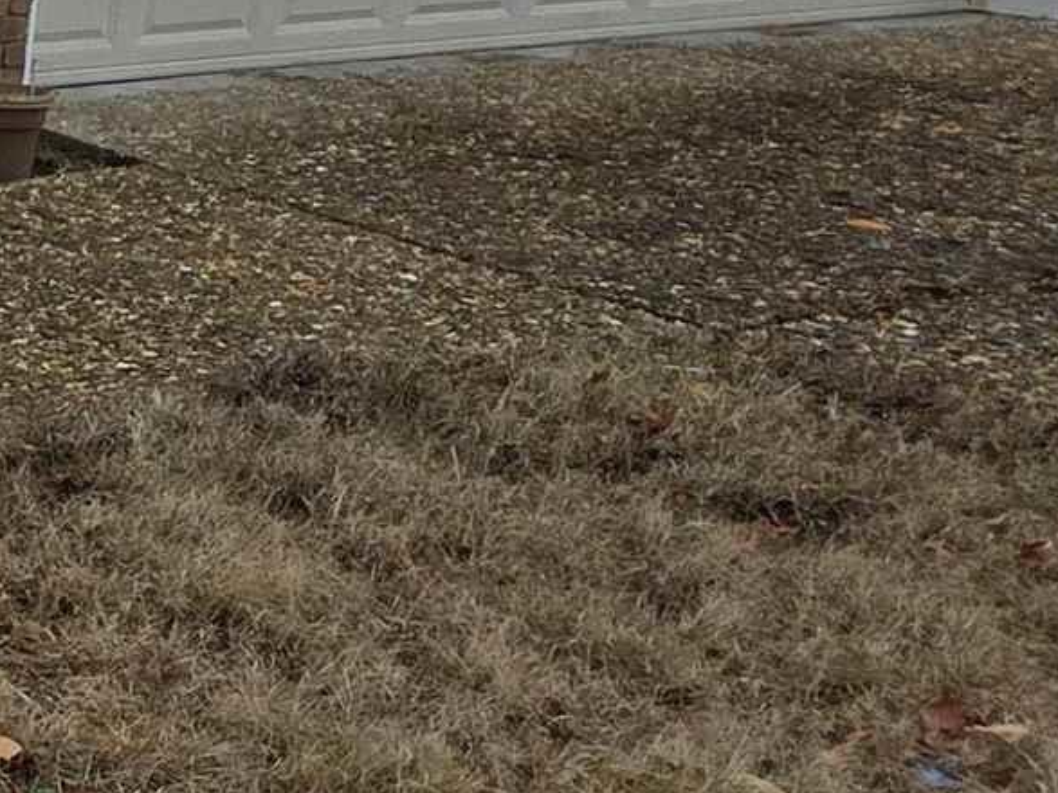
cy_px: 77
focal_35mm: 68
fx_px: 2078
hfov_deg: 18.6
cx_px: -1056
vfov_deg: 21.1
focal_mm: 2.2
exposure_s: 1/845
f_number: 1.9
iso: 40
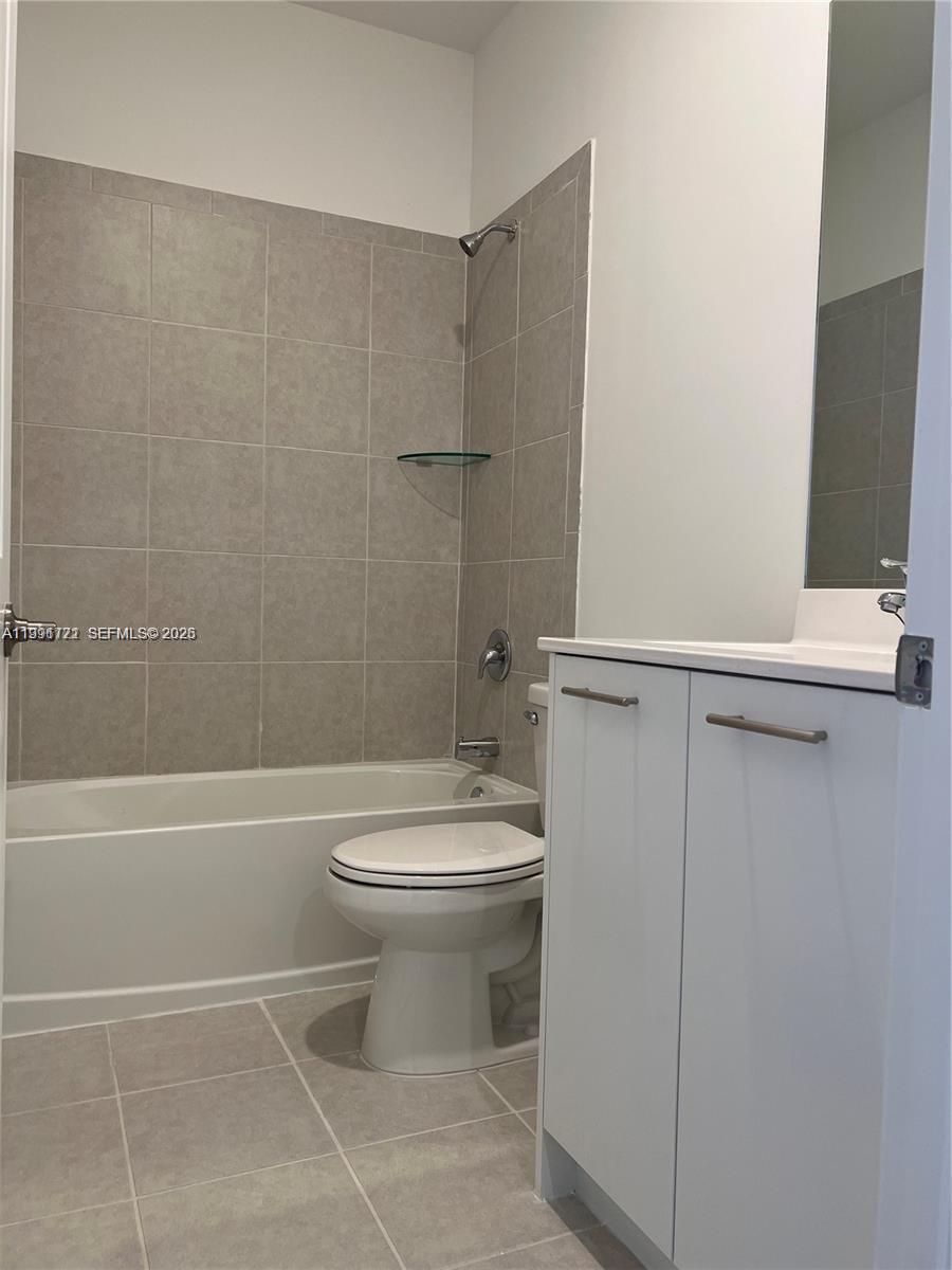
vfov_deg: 67.3
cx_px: 476
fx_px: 953
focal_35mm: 26
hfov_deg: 53.1
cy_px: 635
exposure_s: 1/60
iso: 80
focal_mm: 5.7
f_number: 1.5
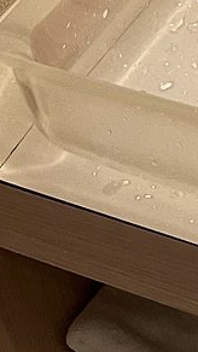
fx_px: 1392
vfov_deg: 11.5
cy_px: -529
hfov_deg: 7.5
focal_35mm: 149
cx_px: 489
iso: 100
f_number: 1.6
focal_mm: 5.1
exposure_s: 1/67
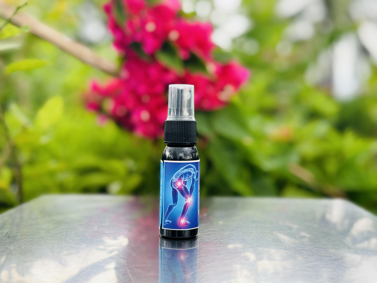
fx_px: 523
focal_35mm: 48
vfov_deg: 30.3
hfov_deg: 39.7
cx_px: 188
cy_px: 142
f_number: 1.78
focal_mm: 6.86
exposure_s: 1/240
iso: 80
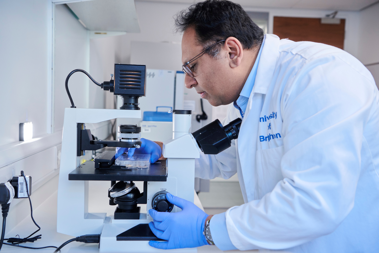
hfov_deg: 48.5
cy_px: 126
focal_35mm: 40
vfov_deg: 33.4
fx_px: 421
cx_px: 190
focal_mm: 40
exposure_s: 1/160
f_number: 4.5
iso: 800
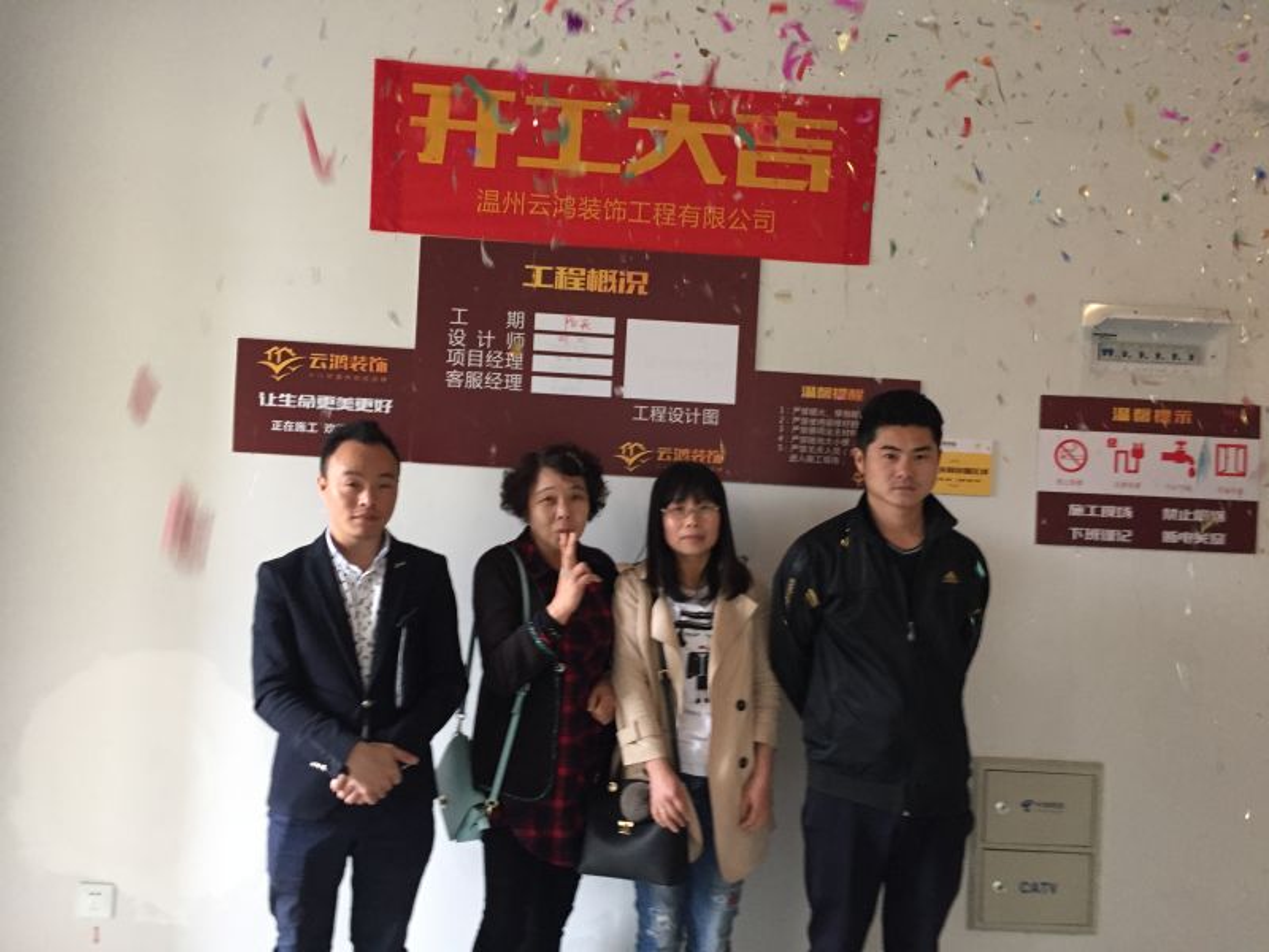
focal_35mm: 29
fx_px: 1063
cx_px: 634
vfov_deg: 48.2
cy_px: 476
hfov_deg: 61.7
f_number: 2.2
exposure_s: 1/33
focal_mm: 4.15
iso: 200
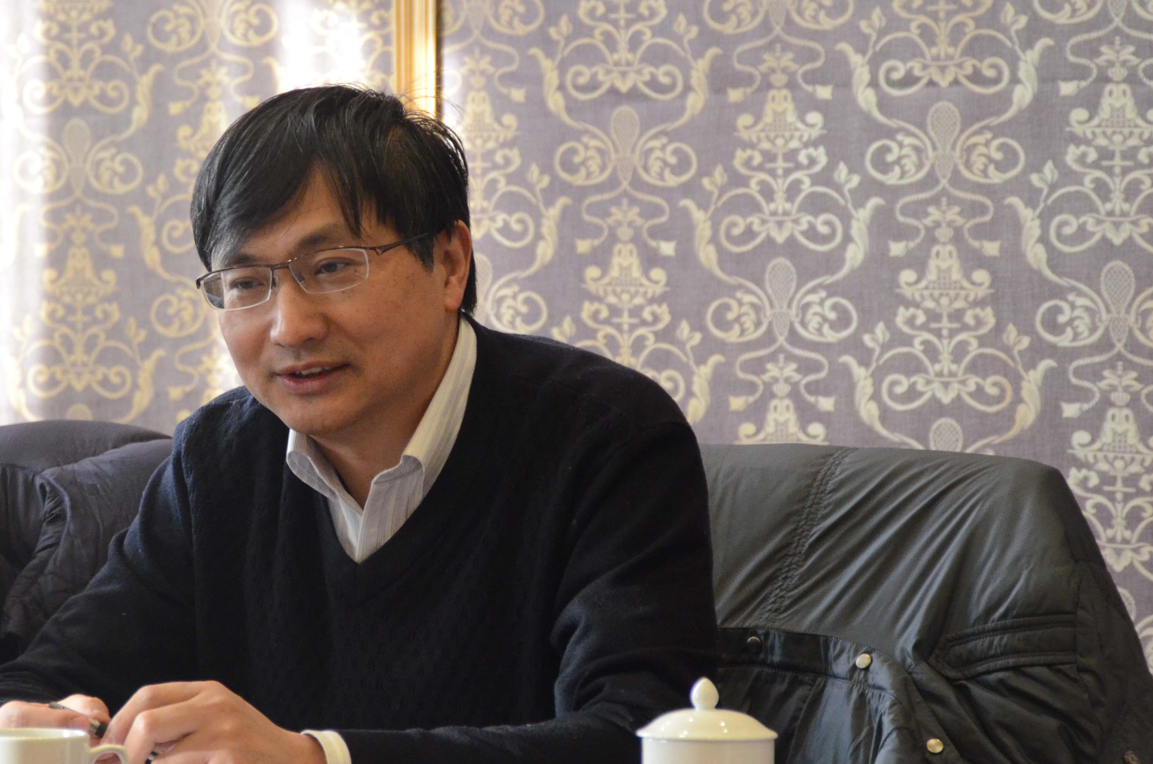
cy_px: 374
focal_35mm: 243
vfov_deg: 5.6
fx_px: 7767
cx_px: 361
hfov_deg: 8.5
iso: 2200
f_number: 5.6
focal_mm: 100
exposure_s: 1/60
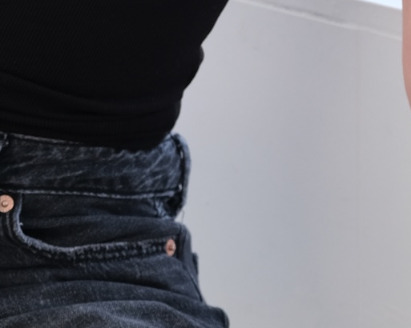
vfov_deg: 7.2
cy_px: -186
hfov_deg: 9.2
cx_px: 169
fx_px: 2553
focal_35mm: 210
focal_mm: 30.2
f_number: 4
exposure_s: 1/80
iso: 320
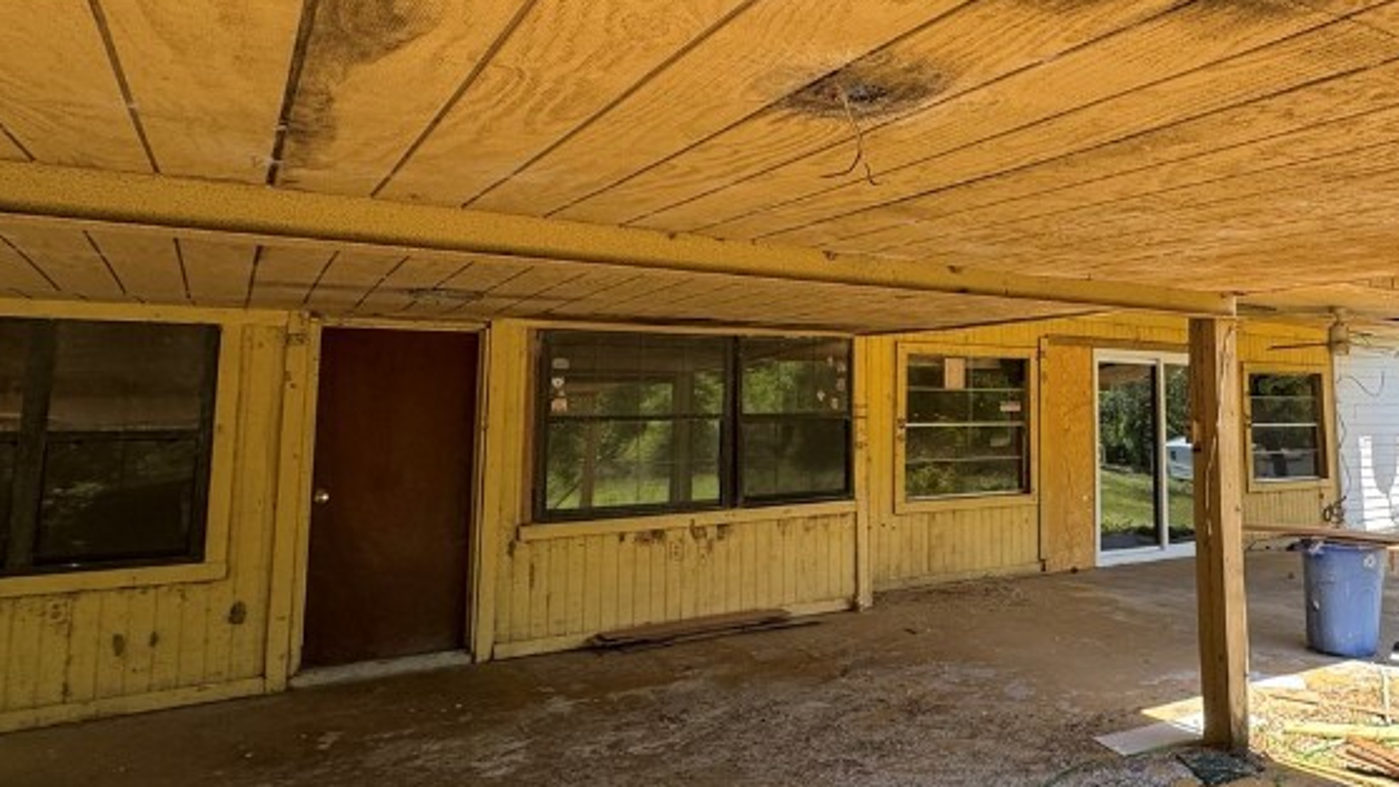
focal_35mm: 28
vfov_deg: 41.3
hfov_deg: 63.3
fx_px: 1039
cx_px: 1076
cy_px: 311
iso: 40
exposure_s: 1/274
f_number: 2.2
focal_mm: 2.22
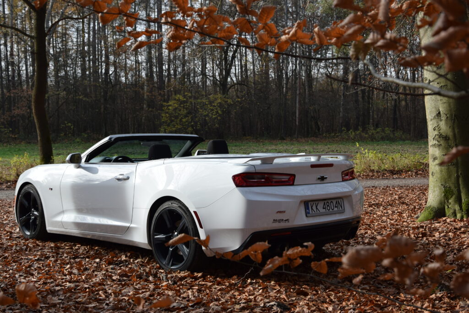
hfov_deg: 38.9
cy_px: 156
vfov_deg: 26.5
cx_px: 234
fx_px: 664
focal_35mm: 51
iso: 280
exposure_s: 1/250
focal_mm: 34
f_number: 8
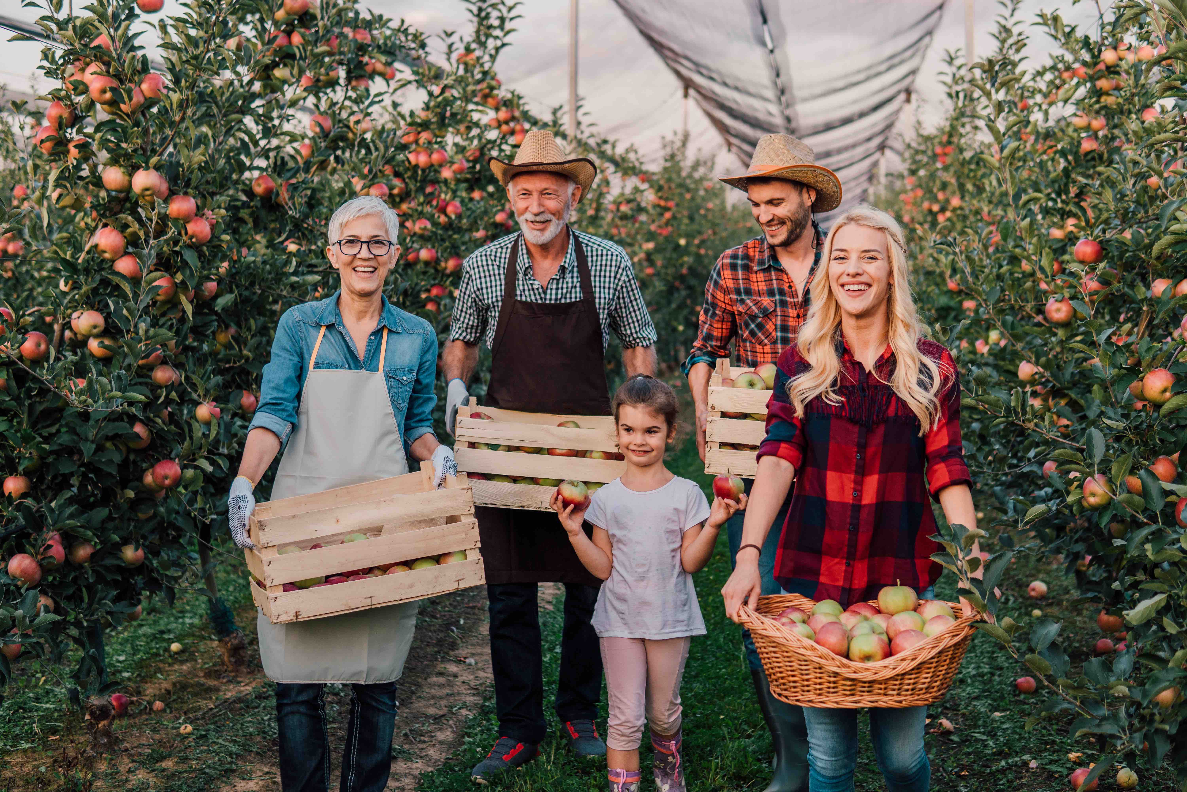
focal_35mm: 45
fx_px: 1484
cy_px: 396
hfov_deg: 43.6
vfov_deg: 29.9
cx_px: 594
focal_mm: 30
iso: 160
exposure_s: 1/160
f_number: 2
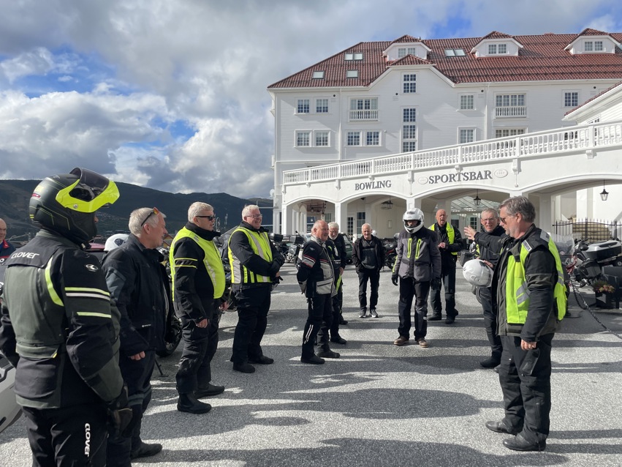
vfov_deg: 53.1
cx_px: 311
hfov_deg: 67.3
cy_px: 234
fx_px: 467
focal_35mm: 26
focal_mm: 4.2
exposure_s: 1/4464
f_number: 1.6
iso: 32
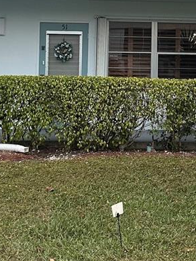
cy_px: 40
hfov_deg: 19.8
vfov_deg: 25.7
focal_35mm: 74
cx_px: 143
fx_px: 558
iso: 200
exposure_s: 1/121
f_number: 1.78
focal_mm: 6.86
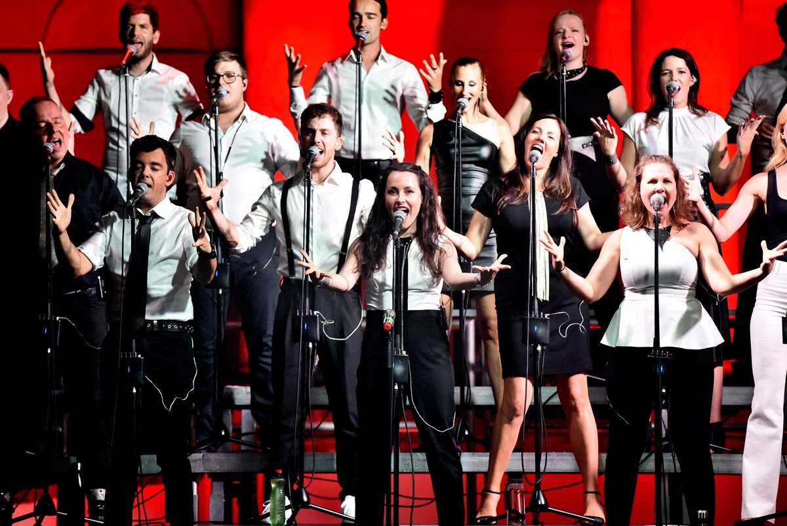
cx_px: 394
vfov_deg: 7.6
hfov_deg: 11.4
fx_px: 3936
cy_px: 263
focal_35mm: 180
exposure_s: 1/320
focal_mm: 180
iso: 5000
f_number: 4
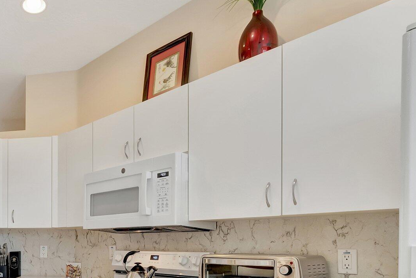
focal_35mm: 29
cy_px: 243
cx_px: 37
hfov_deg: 54.8
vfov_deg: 41.8
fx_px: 335
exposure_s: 1/25
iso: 1000
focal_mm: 10
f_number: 8
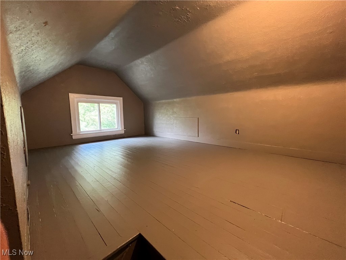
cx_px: 173
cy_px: 130
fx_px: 130
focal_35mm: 13
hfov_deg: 106.2
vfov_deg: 89.9
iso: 500
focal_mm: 1.57
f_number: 1.8
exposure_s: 1/60
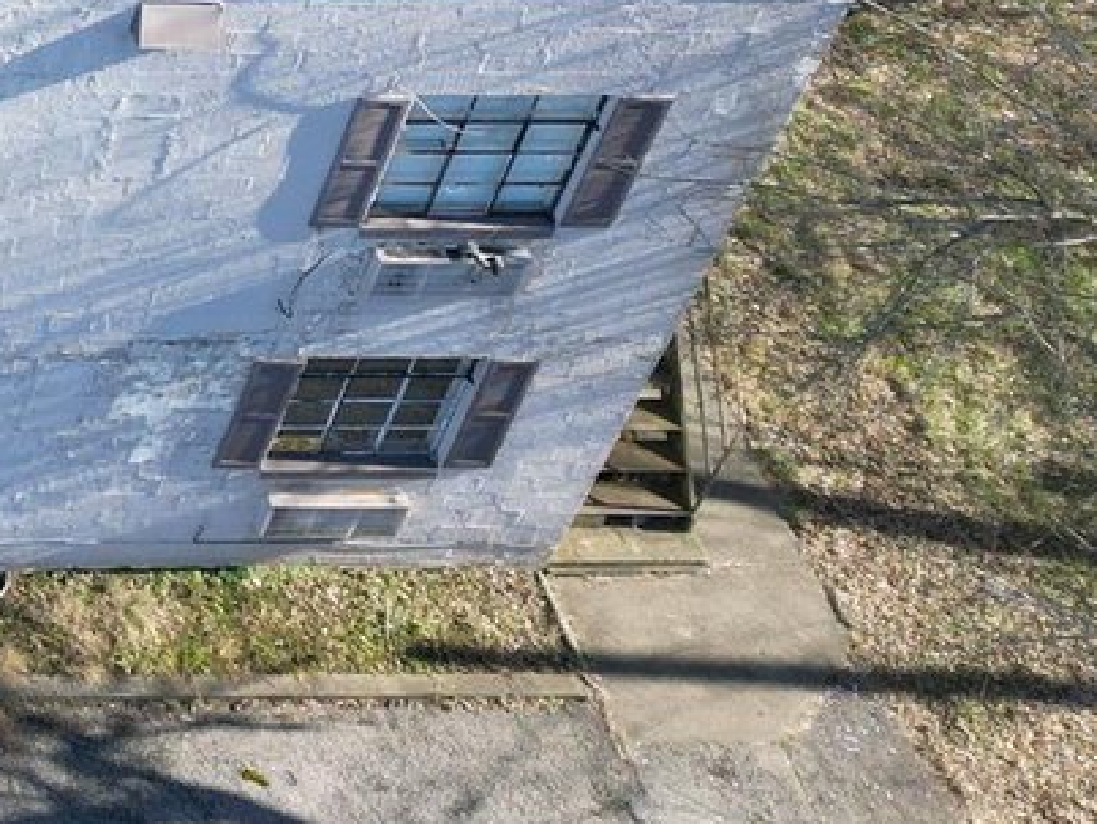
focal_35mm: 90
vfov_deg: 15.7
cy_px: -216
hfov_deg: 17.8
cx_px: -823
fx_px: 2855
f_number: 1.7
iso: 130
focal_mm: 6.72
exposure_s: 1/800
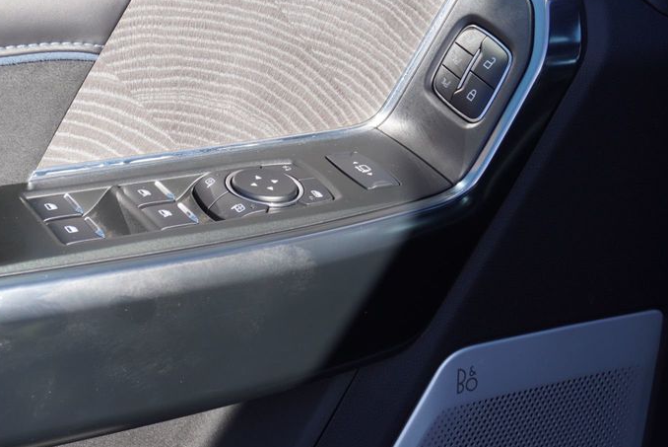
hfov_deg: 26.8
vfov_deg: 18.2
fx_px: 1388
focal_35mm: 75
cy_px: 136
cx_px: 194
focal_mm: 33
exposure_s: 1/100
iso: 100
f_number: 6.3
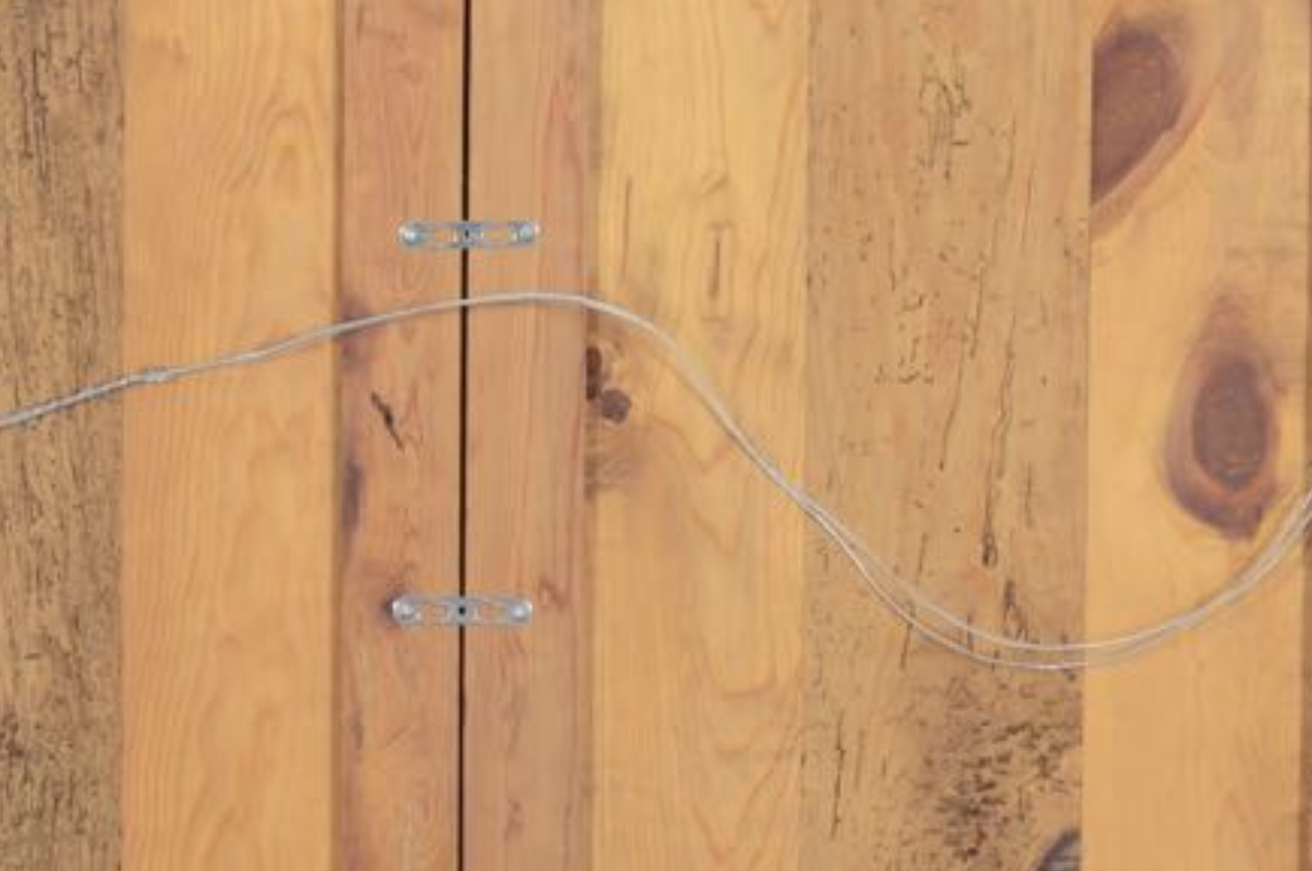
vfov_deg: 6.2
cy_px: 387
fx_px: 8042
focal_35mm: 221
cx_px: 484
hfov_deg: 9.3
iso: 100
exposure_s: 1/125
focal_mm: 50
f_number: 5.6
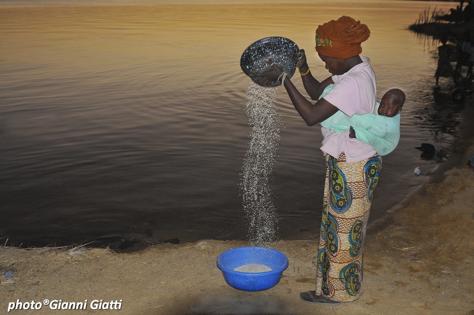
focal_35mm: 36
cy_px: 158
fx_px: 473
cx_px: 237
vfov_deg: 36.8
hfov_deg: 53.2
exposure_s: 1/60
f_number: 5.6
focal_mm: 24
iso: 640
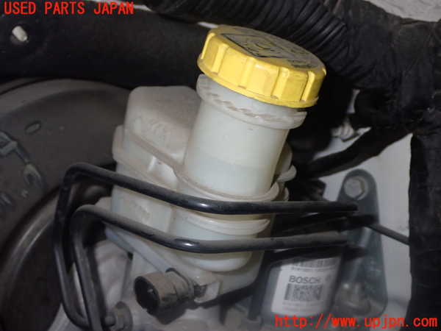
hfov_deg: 38.2
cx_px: 220
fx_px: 637
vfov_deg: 29.1
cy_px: 166
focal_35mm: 50
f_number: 9
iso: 500
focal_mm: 9.01
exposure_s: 1/50
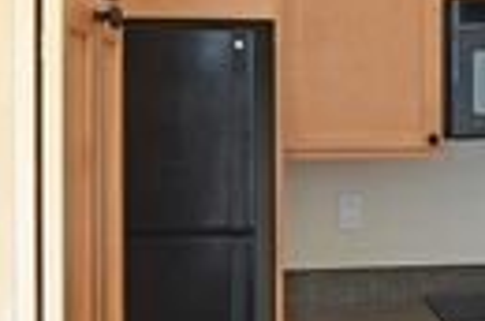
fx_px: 1089
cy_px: 364
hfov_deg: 19.4
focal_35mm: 81
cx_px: 854
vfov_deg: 16.2
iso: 125
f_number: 13
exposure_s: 1/2.5
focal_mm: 14
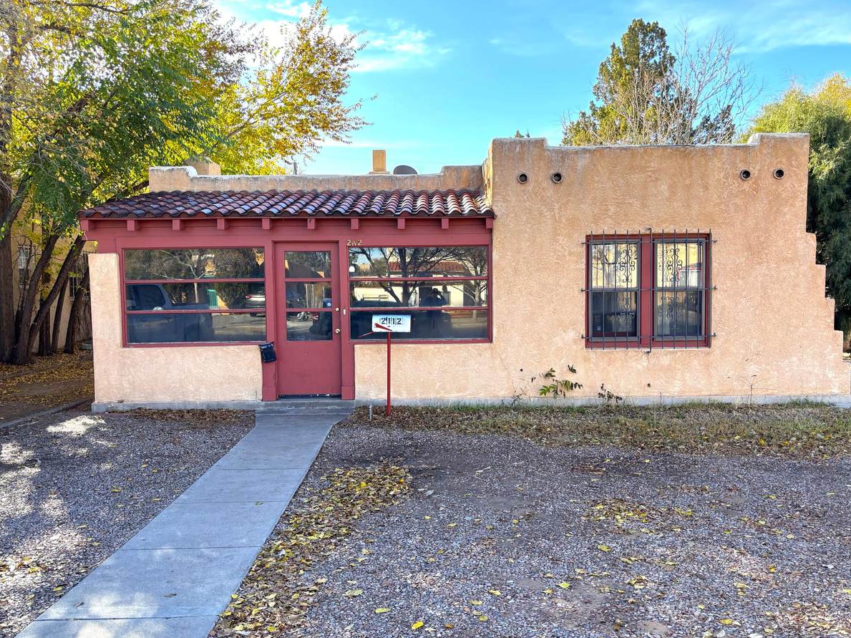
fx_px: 688
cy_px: 316
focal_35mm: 28
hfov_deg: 63.4
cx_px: 442
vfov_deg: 49.7
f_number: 1.6
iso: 50
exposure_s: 1/684
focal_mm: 5.96
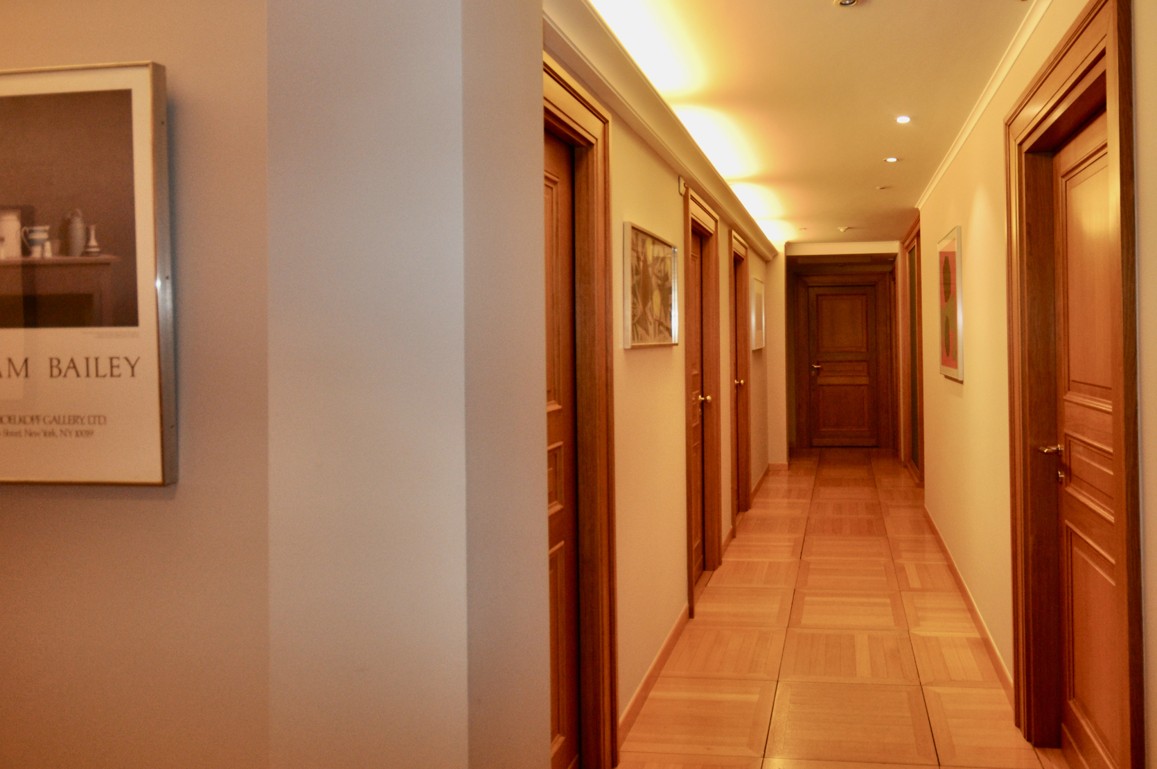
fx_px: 738
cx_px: 767
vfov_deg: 54.7
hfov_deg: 73.9
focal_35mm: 23
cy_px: 318
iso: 360
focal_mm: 10
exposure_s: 1/60
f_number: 4
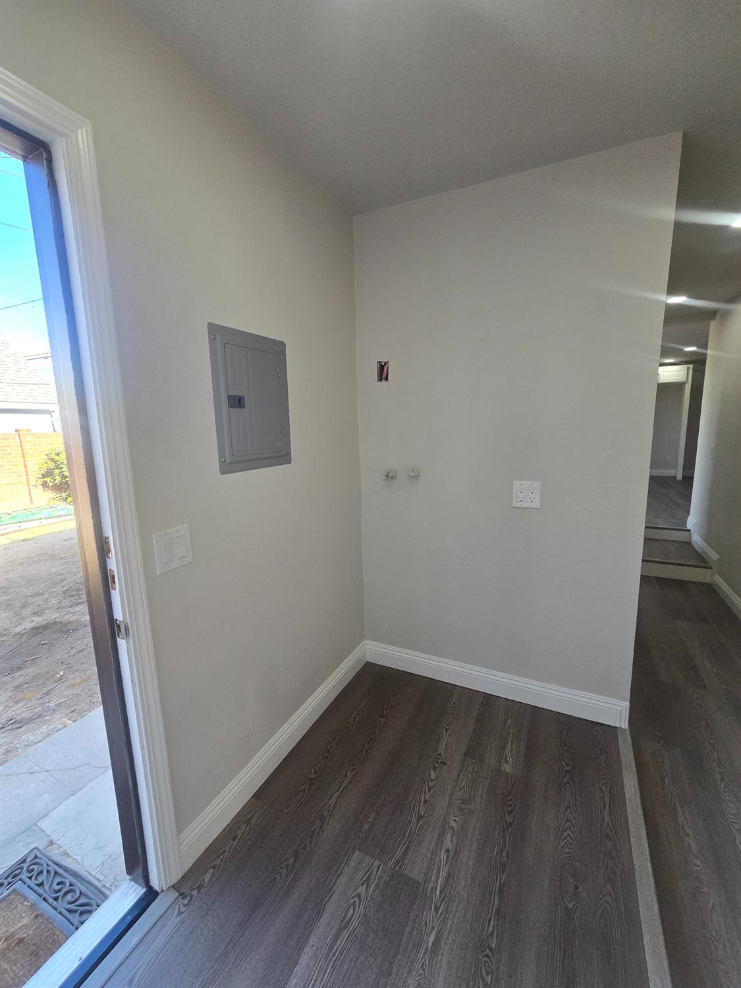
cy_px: 494
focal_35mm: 13
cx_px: 370
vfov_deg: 106.2
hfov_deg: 89.9
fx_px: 371
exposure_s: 1/359
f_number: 2.2
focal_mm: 2.2
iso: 160
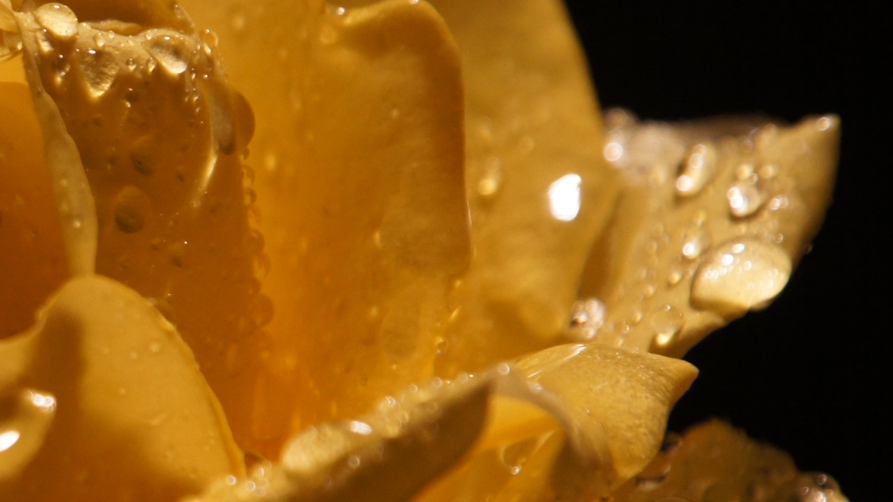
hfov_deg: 3.8
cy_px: 280
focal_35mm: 567
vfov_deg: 2.1
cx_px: -198
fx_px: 13424
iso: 800
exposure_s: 1/125
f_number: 6.3
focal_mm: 146
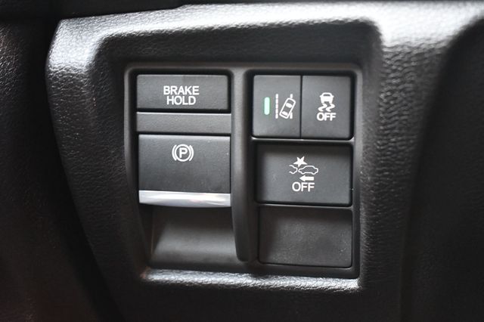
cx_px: 242
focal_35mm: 60
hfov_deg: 33.4
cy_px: 161
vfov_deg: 22.6
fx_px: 806
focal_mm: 40
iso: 5600
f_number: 5
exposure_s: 1/60
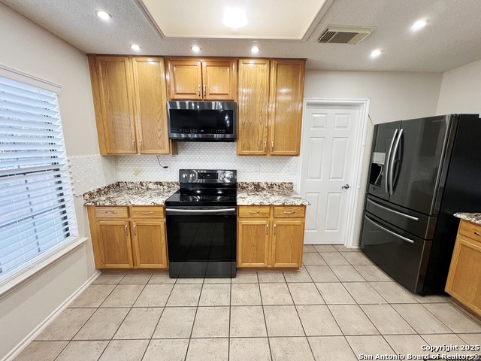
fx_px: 181
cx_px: 240
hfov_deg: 106.2
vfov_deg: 89.9
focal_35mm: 13
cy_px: 180
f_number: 1.8
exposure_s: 1/120
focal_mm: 1.57
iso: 200
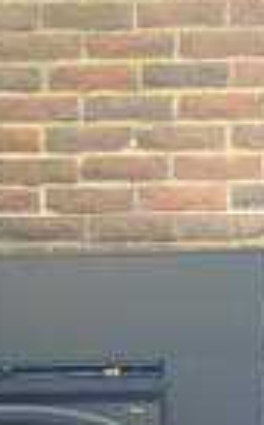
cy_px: 351
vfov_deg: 22.7
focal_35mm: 90
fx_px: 1042
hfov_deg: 14.2
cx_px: -3
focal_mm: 4.15
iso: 320
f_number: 2.2
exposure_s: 1/15
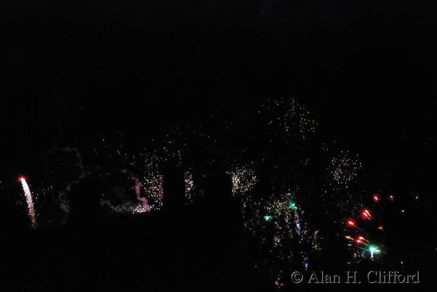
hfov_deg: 8.1
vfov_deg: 5.4
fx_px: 3098
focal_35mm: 255
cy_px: 146
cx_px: 218
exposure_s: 1/60
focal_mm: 170
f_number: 5.6
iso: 1600
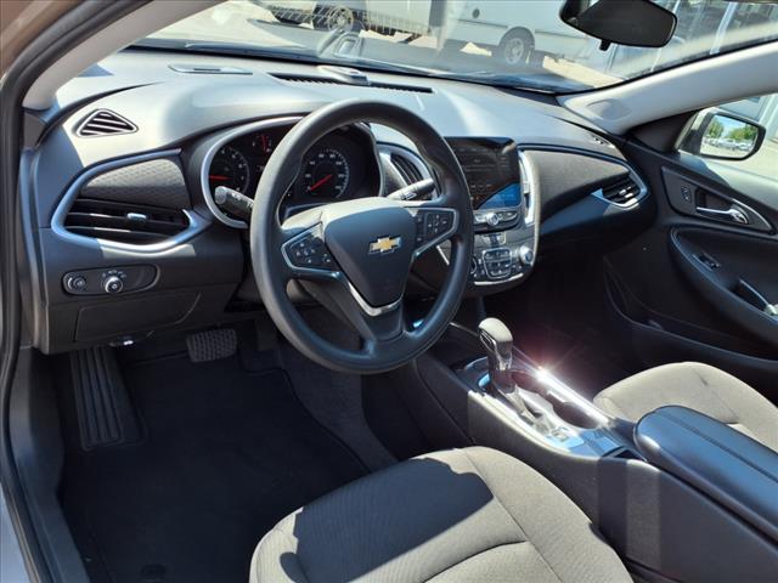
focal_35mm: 27
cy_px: 292
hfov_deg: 65.3
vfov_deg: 51.4
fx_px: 607
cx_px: 389
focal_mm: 3.58
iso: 40
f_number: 1.9
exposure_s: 1/278
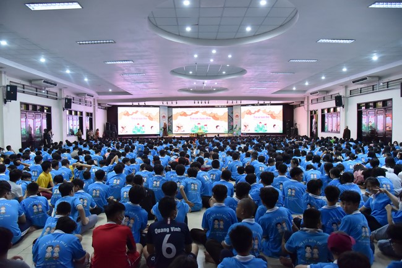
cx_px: 201
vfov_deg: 53.2
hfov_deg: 73.7
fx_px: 268
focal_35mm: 24
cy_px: 134
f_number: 5
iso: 4000
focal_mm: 24
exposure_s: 1/125
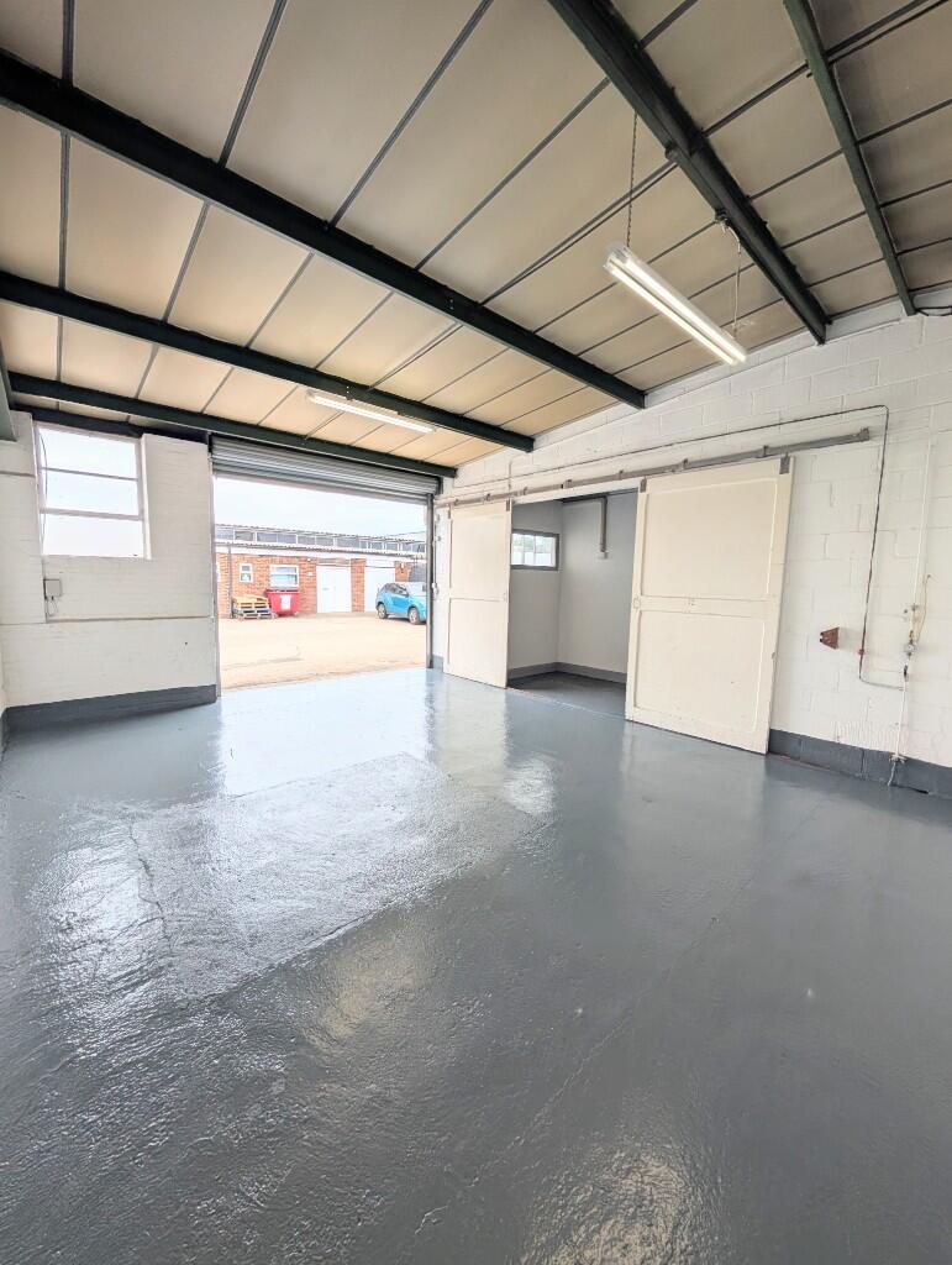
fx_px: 439
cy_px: 632
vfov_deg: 110.5
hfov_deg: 94.6
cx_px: 476
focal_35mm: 12
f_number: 1.7
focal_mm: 2.02
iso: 56
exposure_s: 1/944
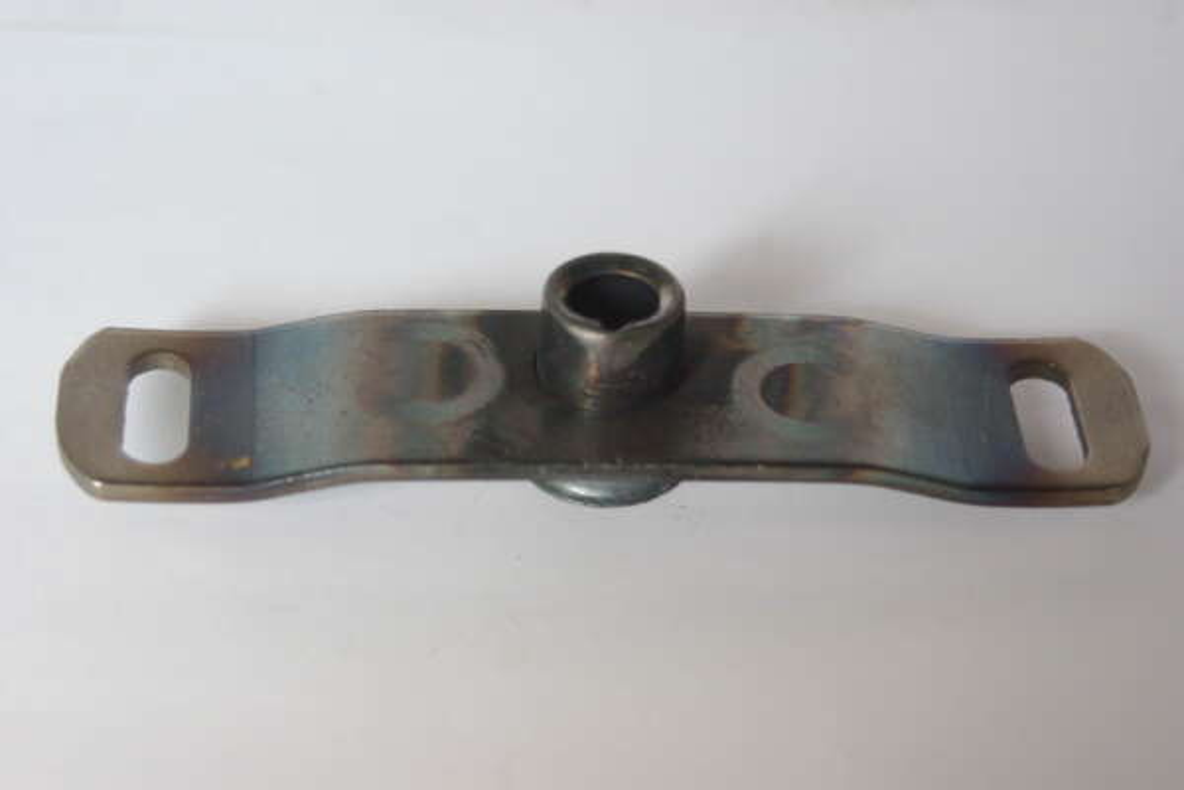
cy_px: 395
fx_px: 3354
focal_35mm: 102
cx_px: 592
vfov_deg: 13.4
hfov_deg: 20.0
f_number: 8
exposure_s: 1/90
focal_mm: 68
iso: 800
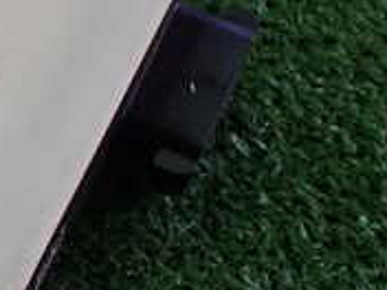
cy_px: 20
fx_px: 1140
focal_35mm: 102
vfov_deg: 14.3
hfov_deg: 17.5
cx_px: -180
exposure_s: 1/125
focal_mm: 5.4
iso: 250
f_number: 2.3
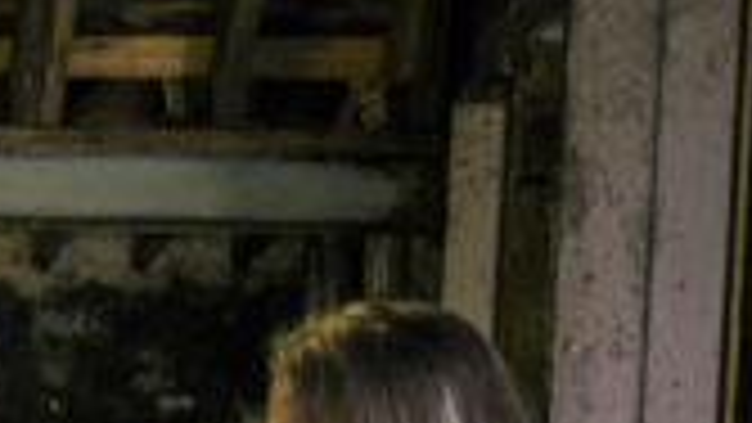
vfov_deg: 7.1
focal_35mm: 164
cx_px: -648
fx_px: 3271
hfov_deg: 12.0
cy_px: 857
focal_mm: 34
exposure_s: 1/125
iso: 800
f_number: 4
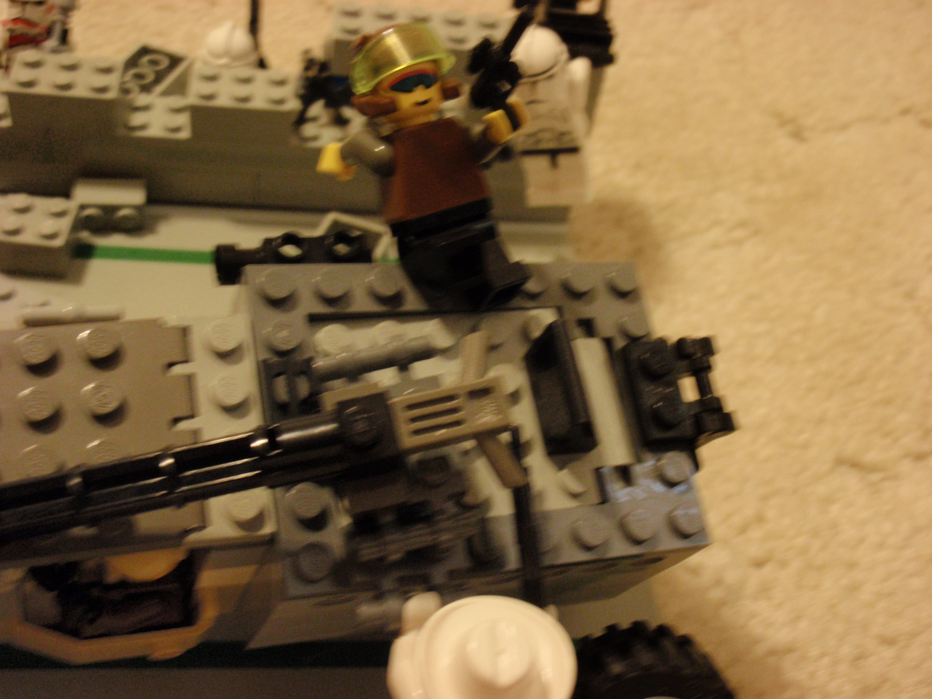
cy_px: 350
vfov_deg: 36.0
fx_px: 1077
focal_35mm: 40
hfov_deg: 46.8
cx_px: 466
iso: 200
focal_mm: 7.25
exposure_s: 1/6
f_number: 3.9
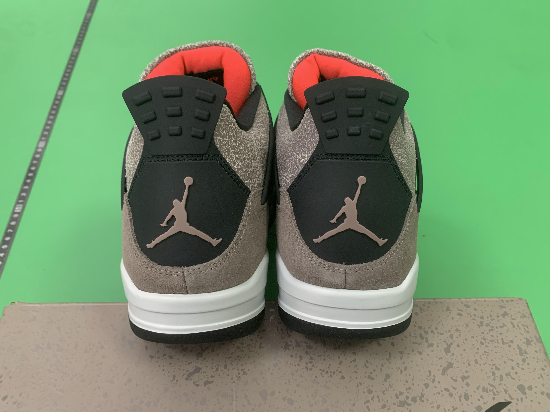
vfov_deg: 53.1
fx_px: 413
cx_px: 275
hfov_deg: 67.3
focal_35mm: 26
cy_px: 206
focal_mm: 4.25
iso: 250
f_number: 1.8
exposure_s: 1/60
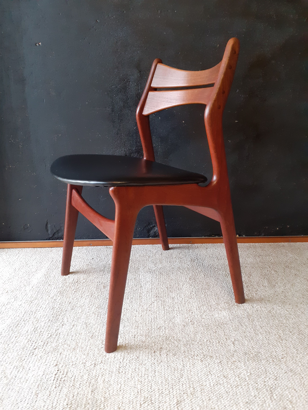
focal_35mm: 27
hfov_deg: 51.4
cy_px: 205
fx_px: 320
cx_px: 154
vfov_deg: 65.3
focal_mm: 3.6
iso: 200
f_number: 1.9
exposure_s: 1/25
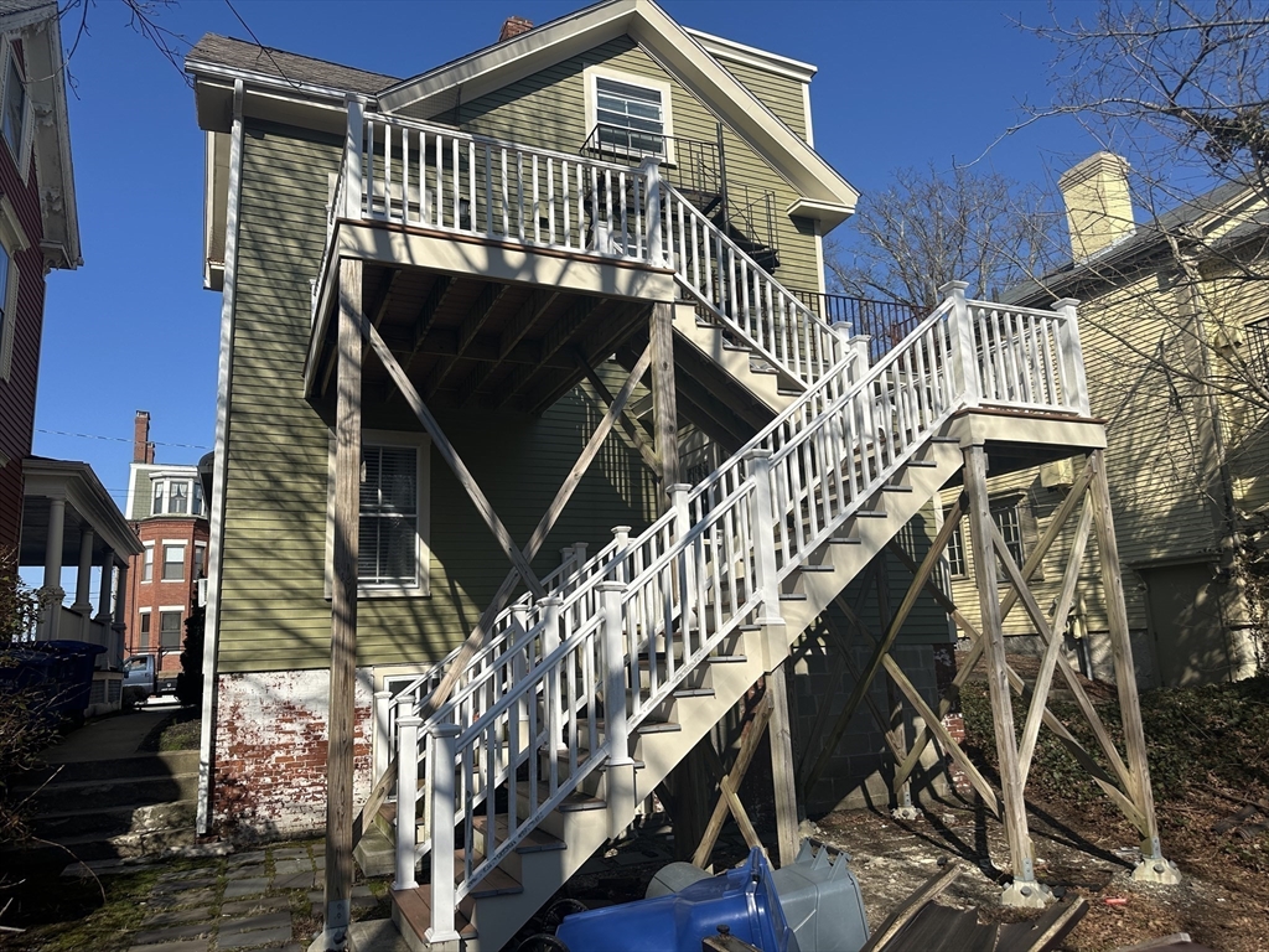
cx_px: 634
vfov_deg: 56.8
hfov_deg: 71.6
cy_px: 476
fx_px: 880
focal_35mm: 24
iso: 80
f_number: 1.78
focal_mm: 6.86
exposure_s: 1/4762
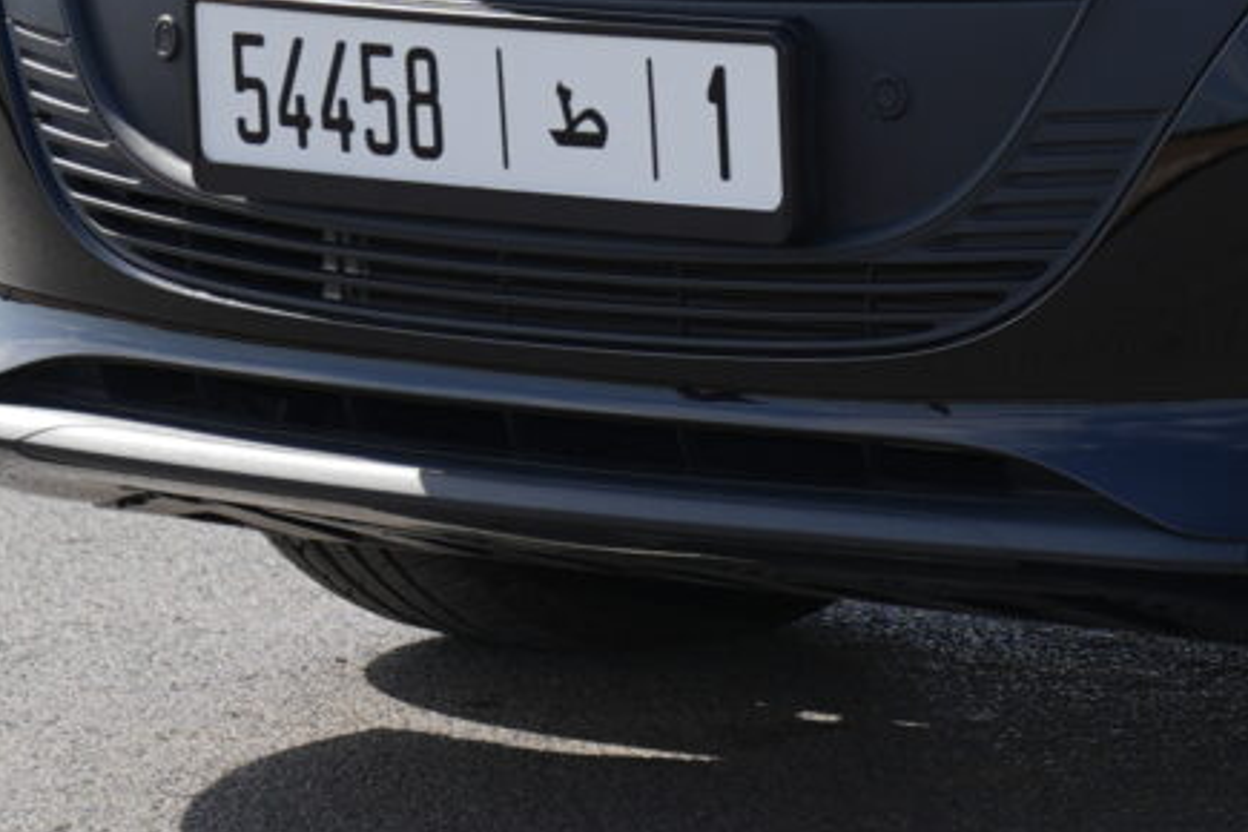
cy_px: -641
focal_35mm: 306
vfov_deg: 4.4
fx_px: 10607
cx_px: 3110
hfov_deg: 6.4
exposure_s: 1/400
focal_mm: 52
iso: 50
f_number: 4
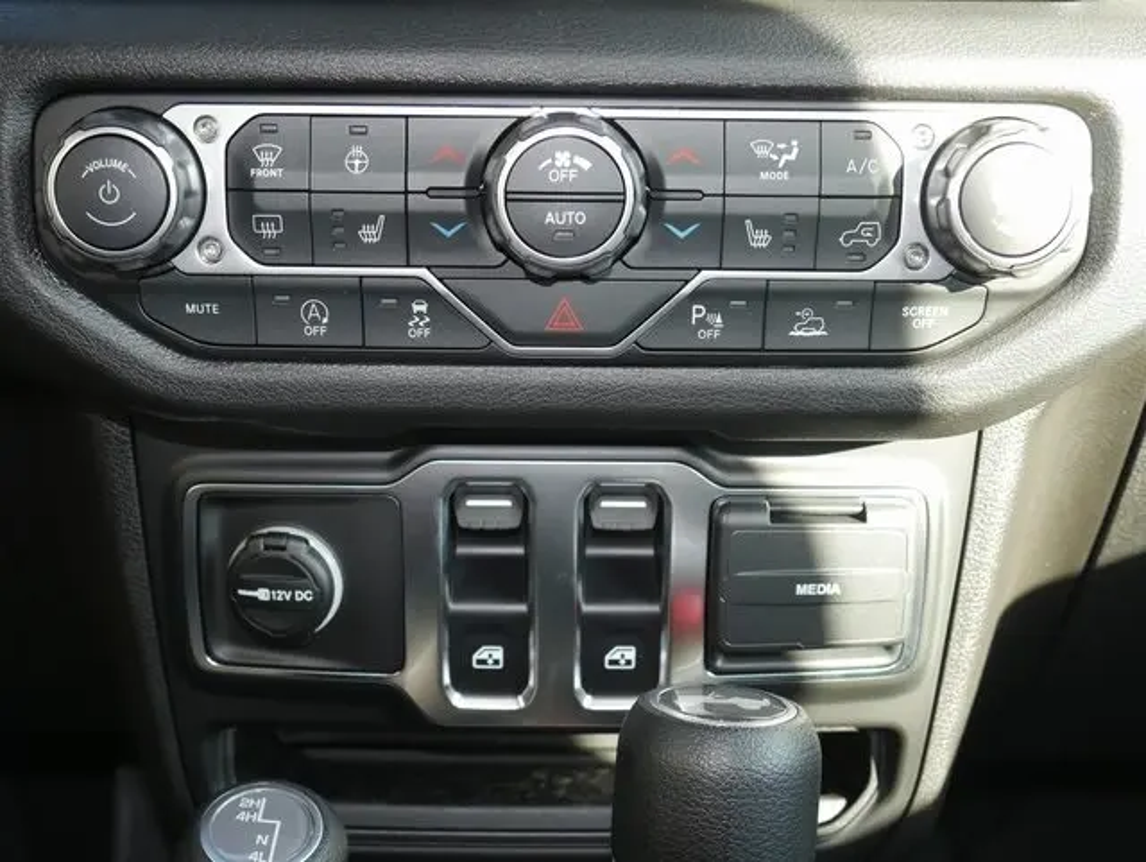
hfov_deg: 41.2
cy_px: 431
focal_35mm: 46
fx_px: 1524
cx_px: 573
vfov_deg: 31.6
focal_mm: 23
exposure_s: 1/60
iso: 640
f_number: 5.1
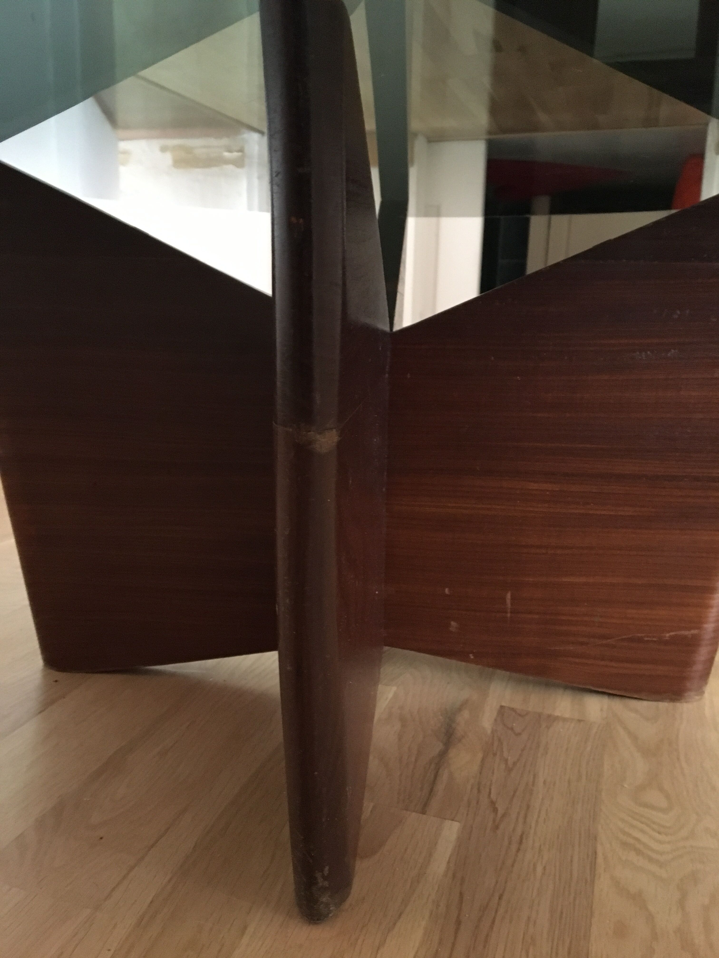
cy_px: 479
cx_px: 360
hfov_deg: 48.2
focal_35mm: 29
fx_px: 803
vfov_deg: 61.7
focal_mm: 4.15
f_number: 2.2
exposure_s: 1/17
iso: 320
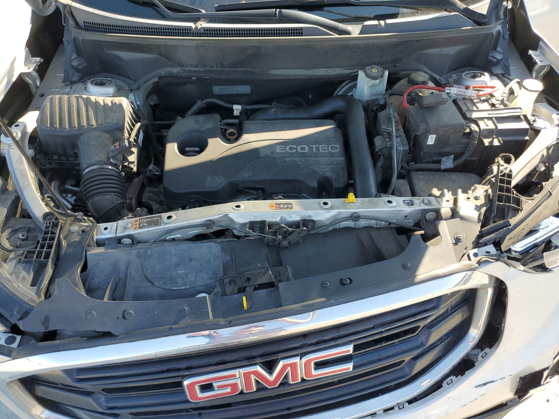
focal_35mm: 26
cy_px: 210
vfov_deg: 53.1
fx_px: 420
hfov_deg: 67.3
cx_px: 280
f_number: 1.5
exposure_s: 1/435
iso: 50
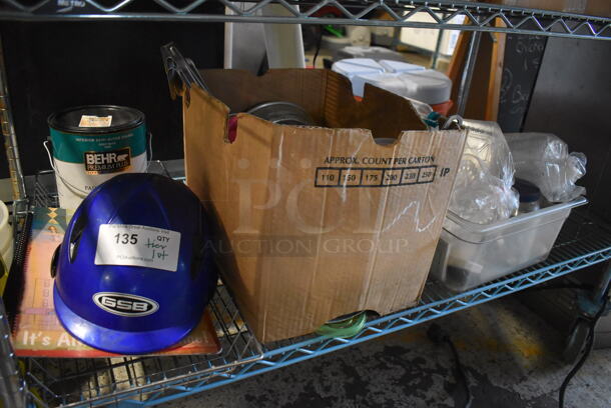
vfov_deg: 48.0
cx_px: 306
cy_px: 204
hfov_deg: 67.3
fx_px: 459
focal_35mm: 27
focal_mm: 18
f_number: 3.5
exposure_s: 1/125
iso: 4000
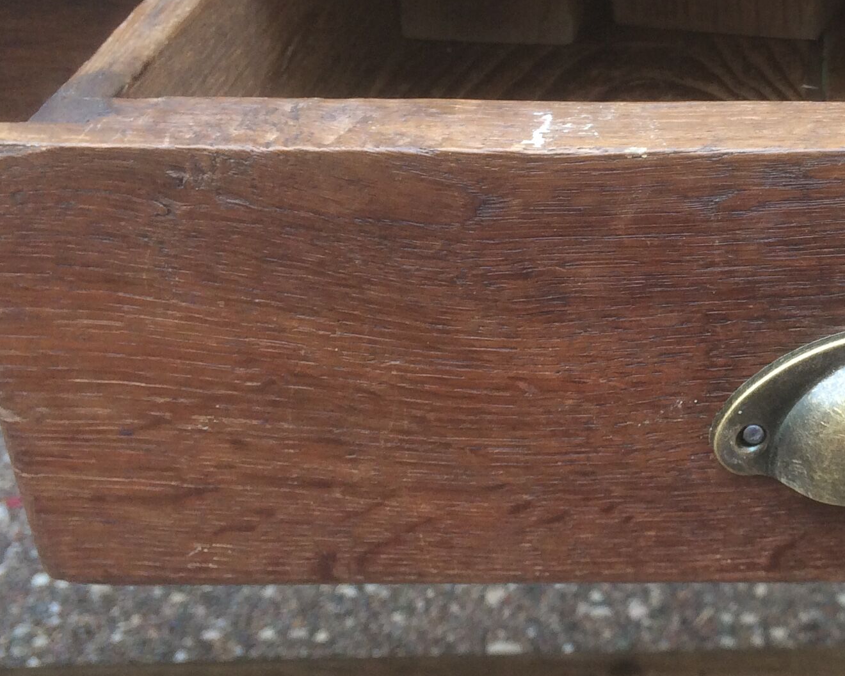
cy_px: 368
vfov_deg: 21.8
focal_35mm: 70
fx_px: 1751
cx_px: 850
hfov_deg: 25.7
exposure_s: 1/100
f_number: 2.2
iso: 64
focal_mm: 4.15
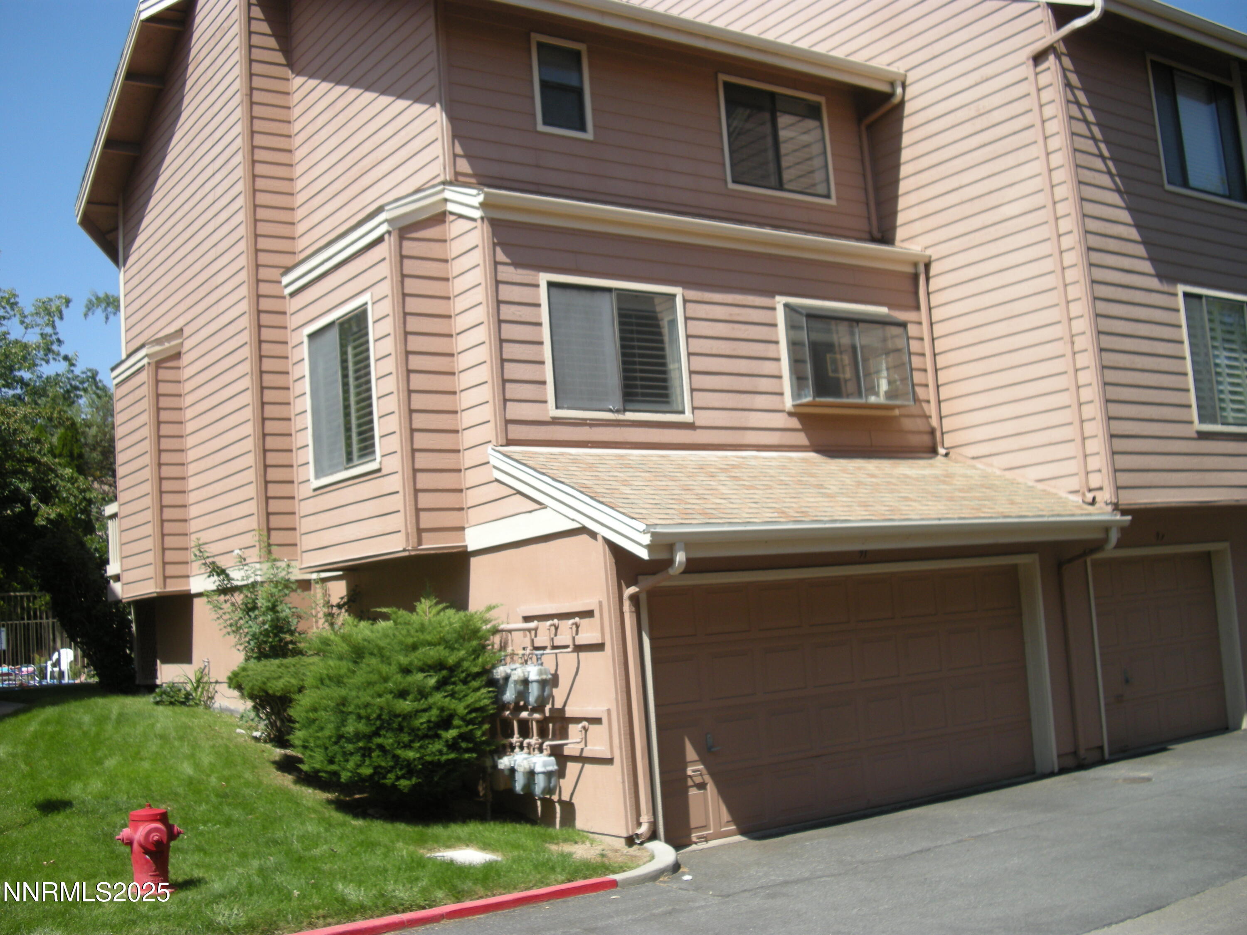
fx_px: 1333
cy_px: 468
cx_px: 624
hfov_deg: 50.1
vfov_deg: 38.7
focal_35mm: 37
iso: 64
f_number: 2.8
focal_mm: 7.9
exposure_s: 1/656
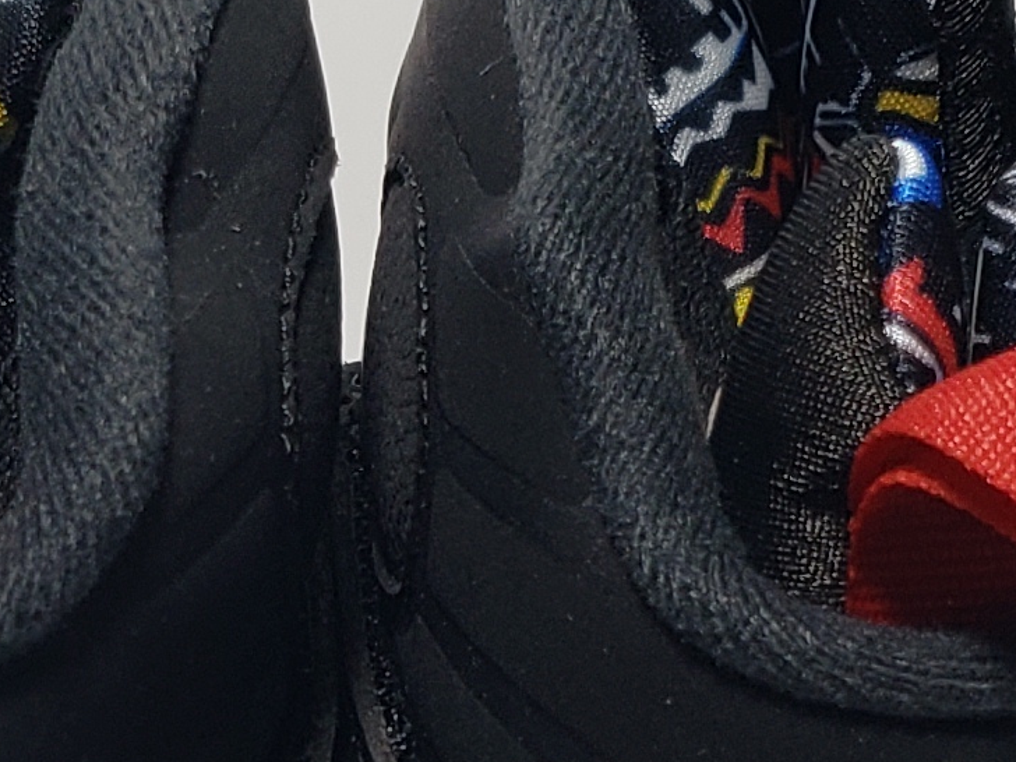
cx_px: 82
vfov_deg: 10.1
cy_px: 922
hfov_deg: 13.6
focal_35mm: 144
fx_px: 4226
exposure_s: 1/370
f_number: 1.5
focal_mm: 4.3
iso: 50
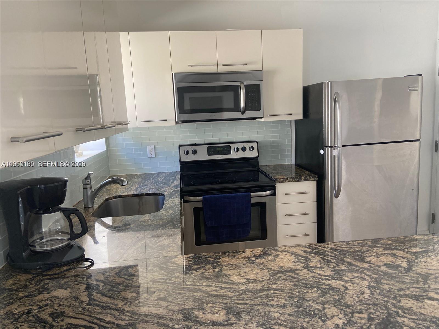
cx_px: 220
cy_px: 164
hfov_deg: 67.3
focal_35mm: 26
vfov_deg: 53.1
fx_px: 330
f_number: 1.8
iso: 125
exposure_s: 1/117
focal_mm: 4.25
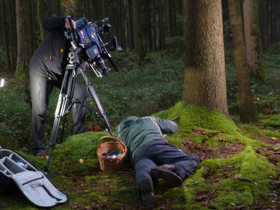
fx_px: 493
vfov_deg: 24.0
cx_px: 140
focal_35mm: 61
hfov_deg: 31.7
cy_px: 105
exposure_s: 1/2
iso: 400
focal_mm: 10.9
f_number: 5.6
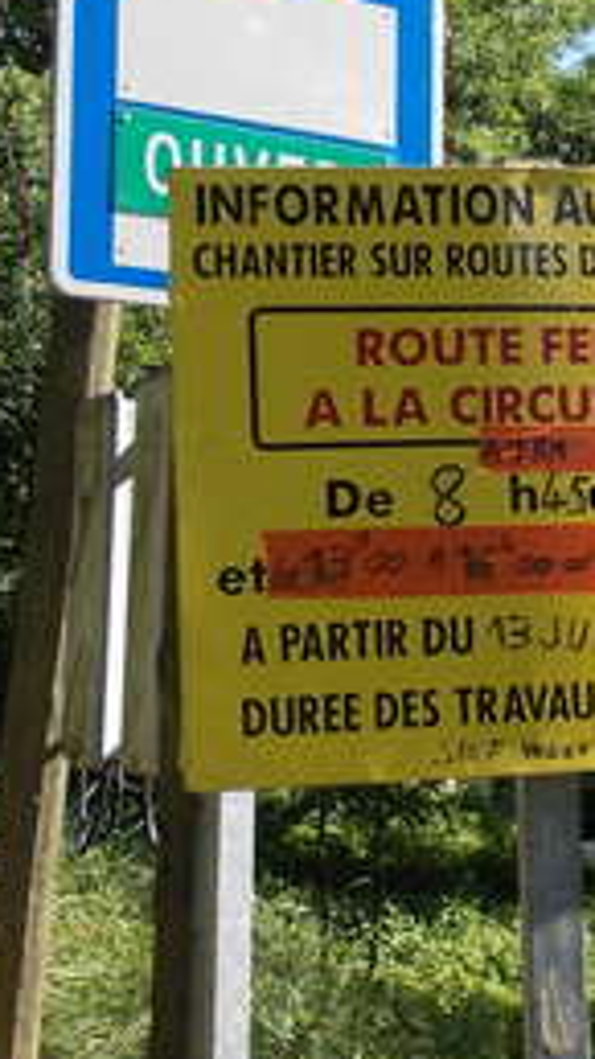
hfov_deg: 16.9
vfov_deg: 29.7
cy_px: 435
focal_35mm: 71
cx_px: 451
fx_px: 1993
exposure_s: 1/125
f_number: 5.4
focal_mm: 4
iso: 80
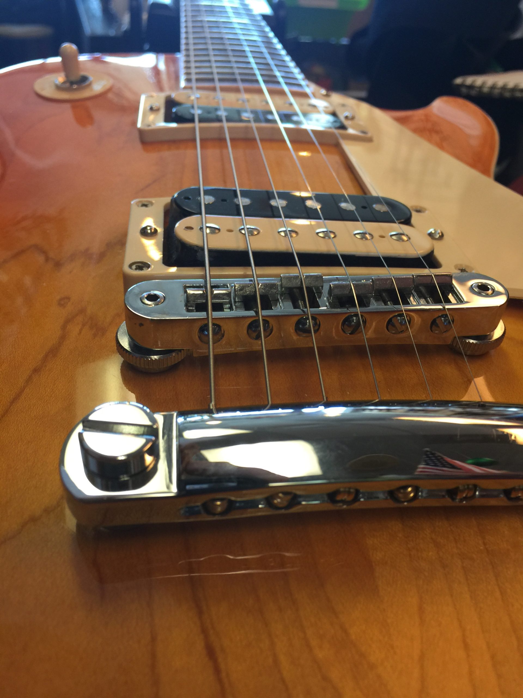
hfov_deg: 48.2
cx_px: 262
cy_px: 349
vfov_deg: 61.7
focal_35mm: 29
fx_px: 584
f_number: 2.2
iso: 40
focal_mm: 4.15
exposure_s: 1/30
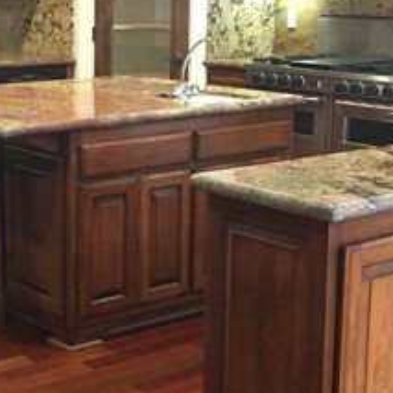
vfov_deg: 22.5
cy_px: 164
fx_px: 989
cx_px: 66
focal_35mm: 77
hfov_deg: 22.1
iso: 80
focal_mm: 4.15
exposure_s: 1/10
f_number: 2.2
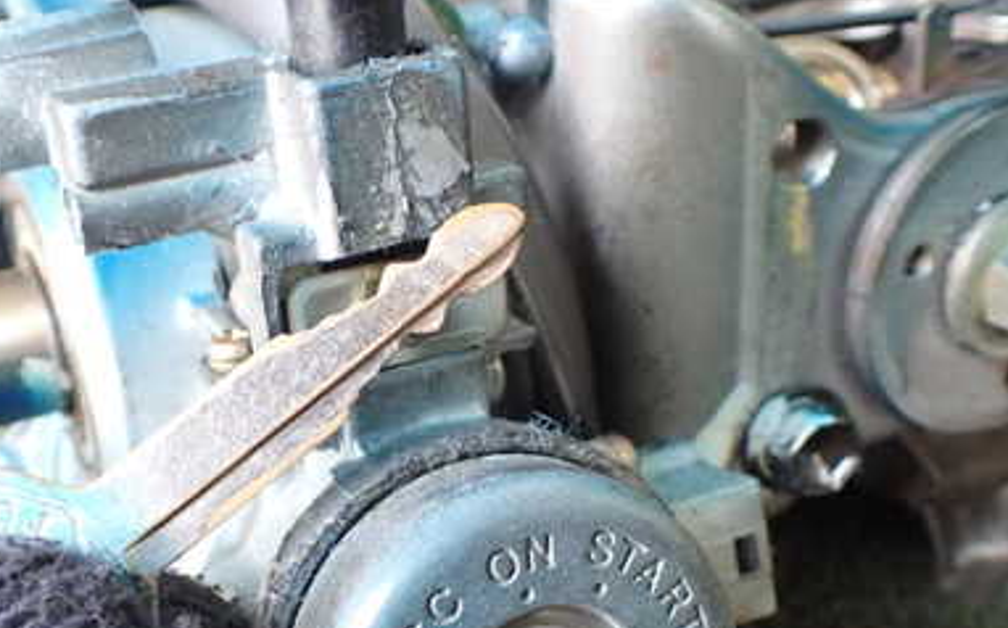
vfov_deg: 25.3
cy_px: 501
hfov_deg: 39.8
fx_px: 1372
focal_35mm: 50
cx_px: 327
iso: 800
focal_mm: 5.4
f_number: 2.3
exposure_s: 1/125
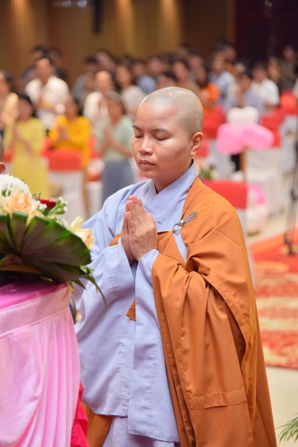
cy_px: 224
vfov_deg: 18.3
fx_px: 1391
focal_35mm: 112
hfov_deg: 12.2
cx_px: 149
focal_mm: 112
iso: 1250
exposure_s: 1/160
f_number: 4.5
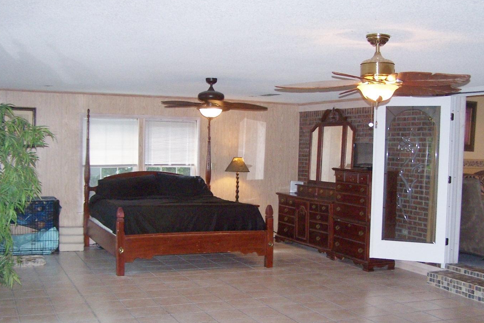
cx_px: 254
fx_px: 605
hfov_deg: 43.6
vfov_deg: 29.8
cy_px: 197
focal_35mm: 45
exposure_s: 1/60
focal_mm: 6.3
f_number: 2.8
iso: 140
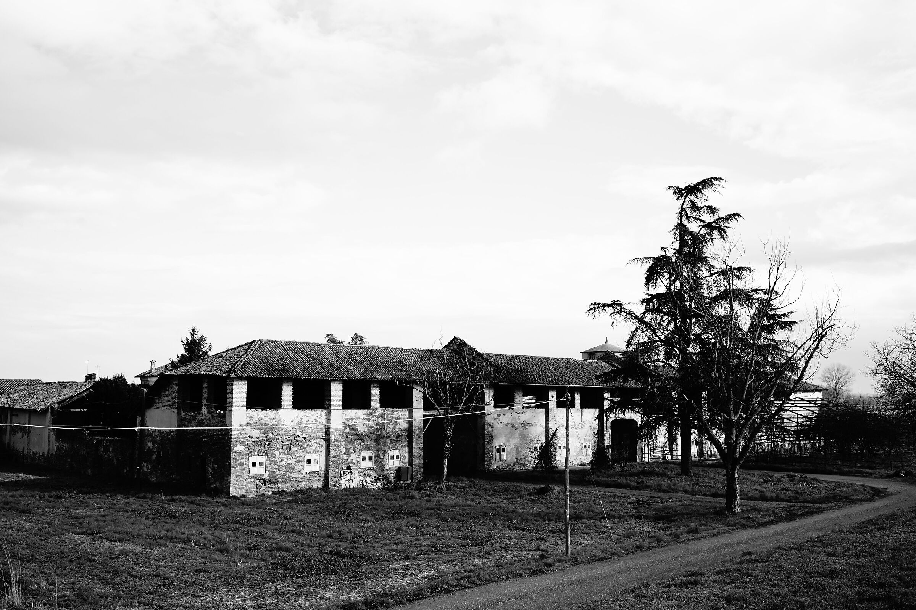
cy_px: 305
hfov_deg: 54.4
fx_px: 890
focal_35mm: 35
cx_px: 458
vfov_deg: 37.9
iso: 100
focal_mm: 35
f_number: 8
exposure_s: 1/125
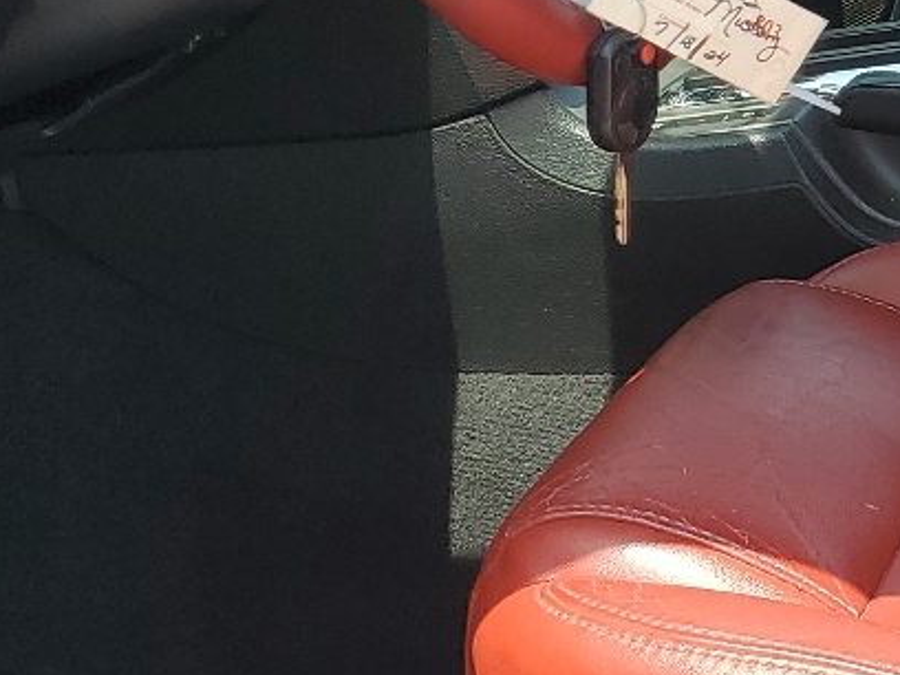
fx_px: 2652
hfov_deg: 17.7
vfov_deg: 14.3
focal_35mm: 102
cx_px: 1244
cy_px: 7
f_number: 1.5
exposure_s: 1/1111
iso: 50
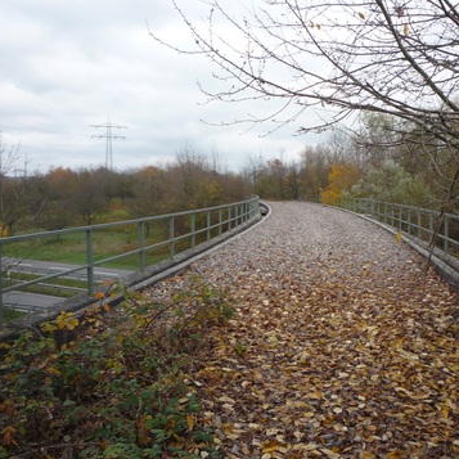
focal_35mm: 38
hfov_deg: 43.5
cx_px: 291
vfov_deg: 43.9
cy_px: 229
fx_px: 570
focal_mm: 5.2
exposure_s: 1/100
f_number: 3.3
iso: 100
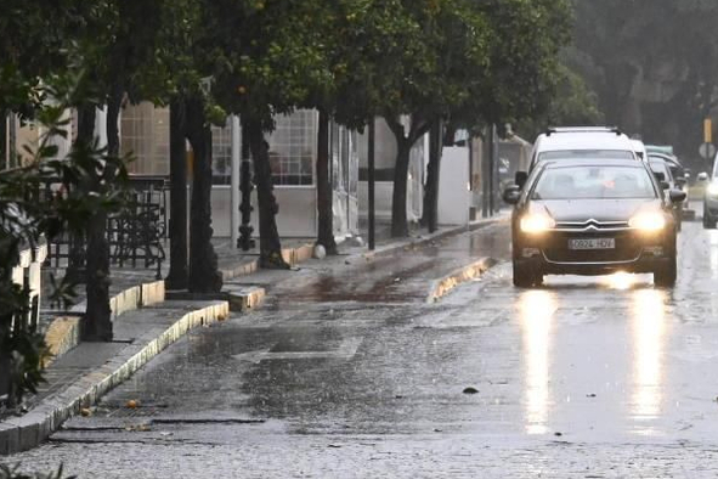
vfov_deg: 3.3
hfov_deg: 4.9
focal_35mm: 422
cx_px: 550
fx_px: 8416
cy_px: 99
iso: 2000
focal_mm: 104
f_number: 6.3
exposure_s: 1/200
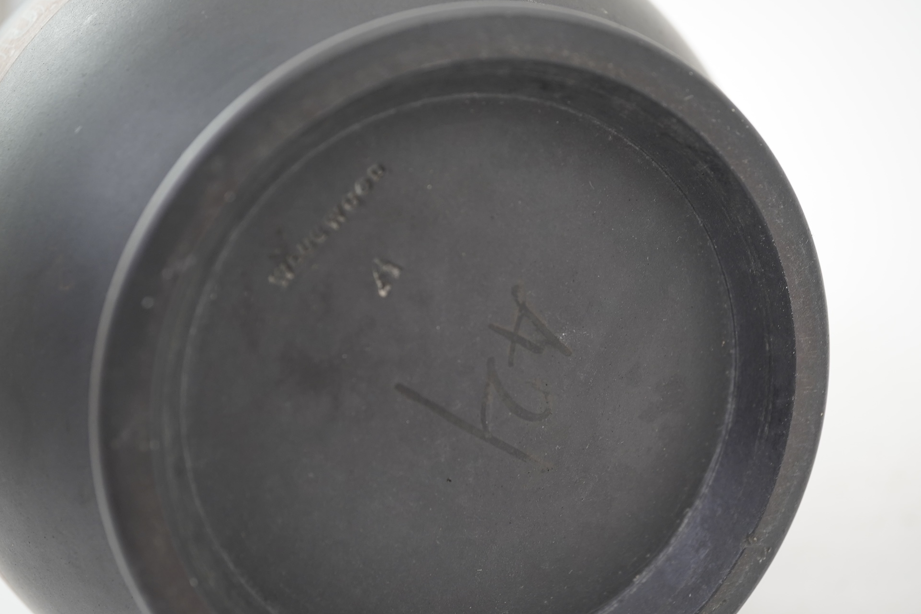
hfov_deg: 42.7
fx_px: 1177
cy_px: 309
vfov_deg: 29.2
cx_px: 456
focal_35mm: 46
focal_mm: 30
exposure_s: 1/40
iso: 500
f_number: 7.1
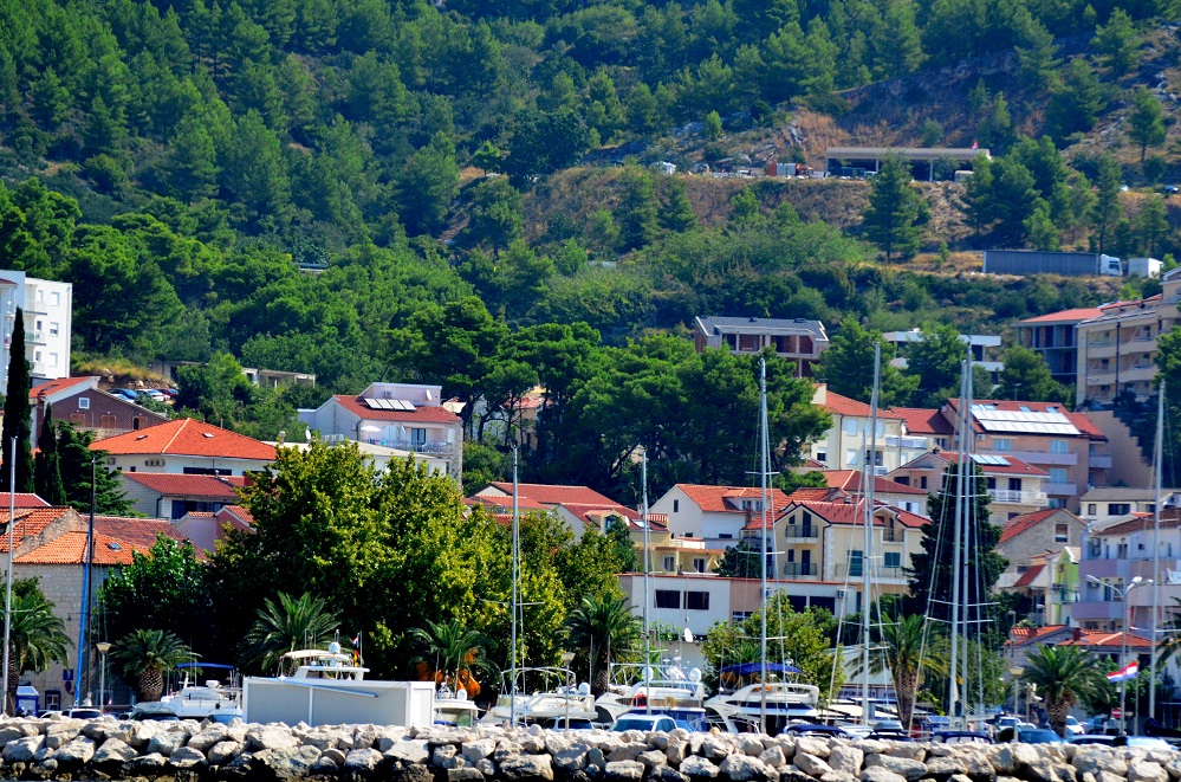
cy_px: 391
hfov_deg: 10.2
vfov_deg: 6.7
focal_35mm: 202
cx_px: 590
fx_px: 6627
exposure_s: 1/8000
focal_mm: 135
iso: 1800
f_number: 4.8
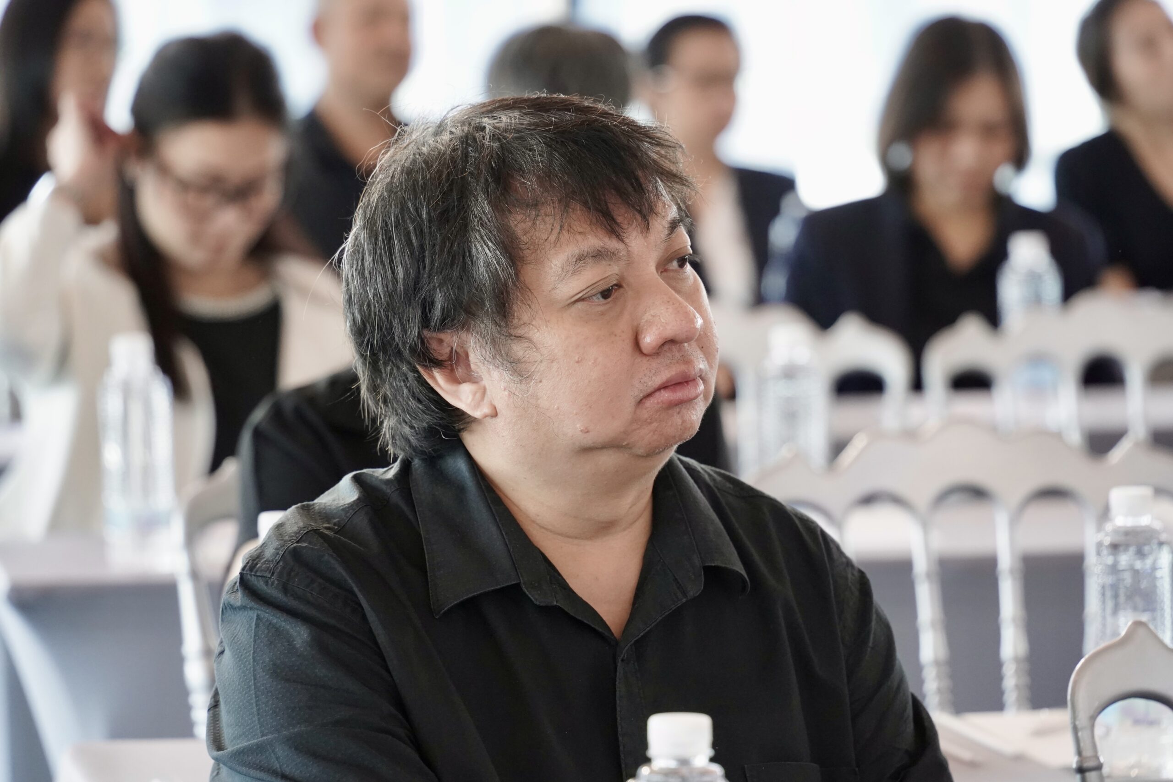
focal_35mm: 200
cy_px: 391
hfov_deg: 10.3
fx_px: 6517
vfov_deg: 6.9
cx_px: 586
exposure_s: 1/125
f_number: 5.6
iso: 5000
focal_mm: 200
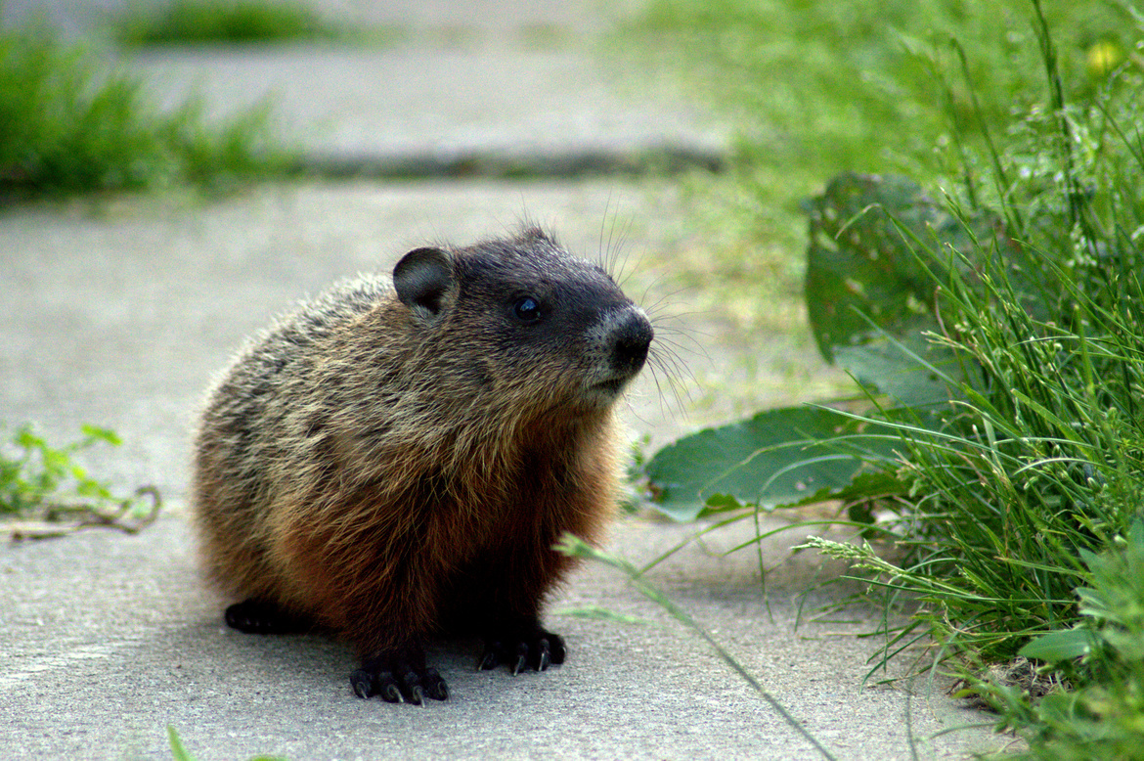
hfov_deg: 4.6
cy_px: 380
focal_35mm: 450
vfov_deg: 3.0
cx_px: 572
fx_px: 14288
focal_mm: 300
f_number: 5.6
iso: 1600
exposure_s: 1/1250
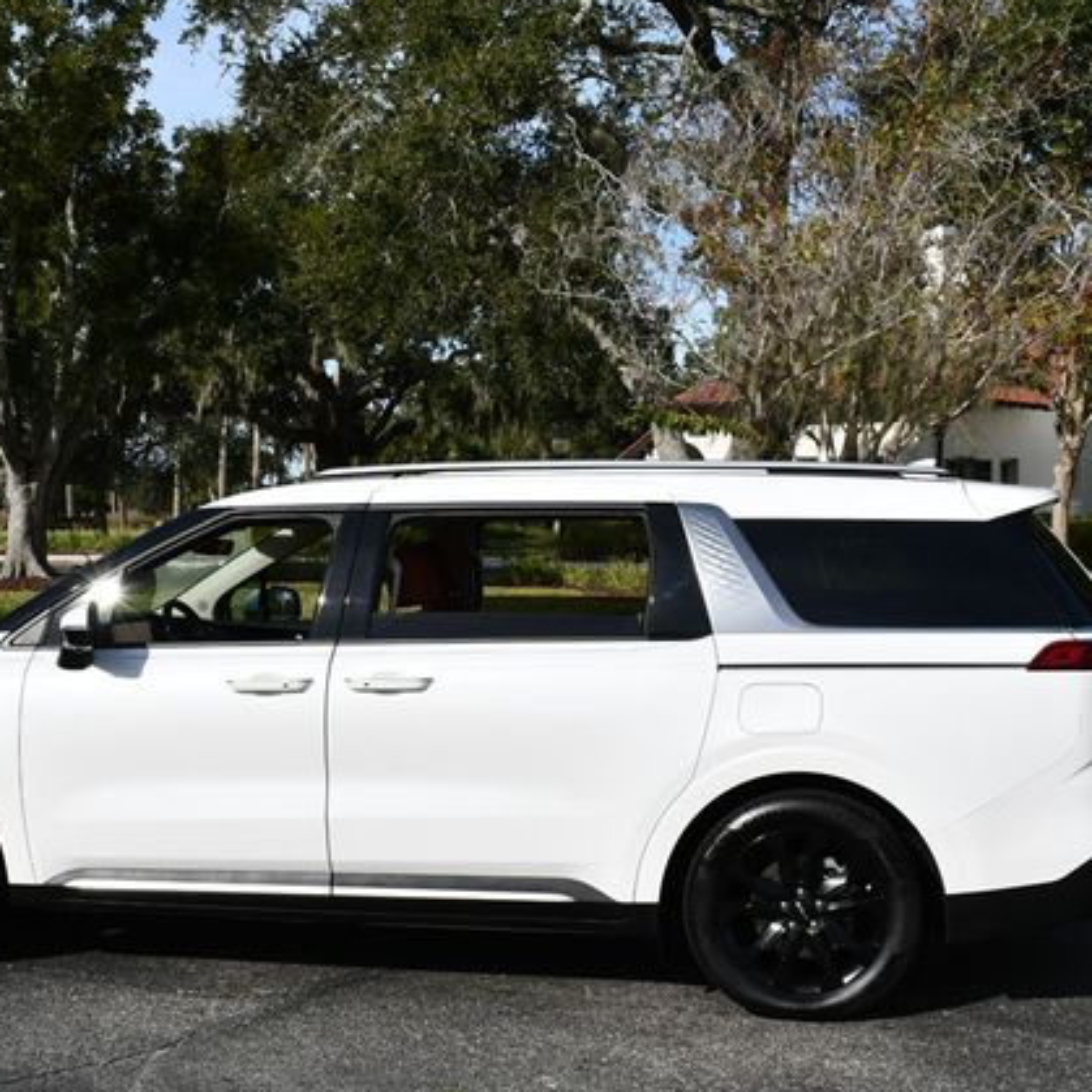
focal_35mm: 52
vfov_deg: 32.8
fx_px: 1856
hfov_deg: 32.7
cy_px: 542
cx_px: 427
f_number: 9
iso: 100
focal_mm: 20
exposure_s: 1/320
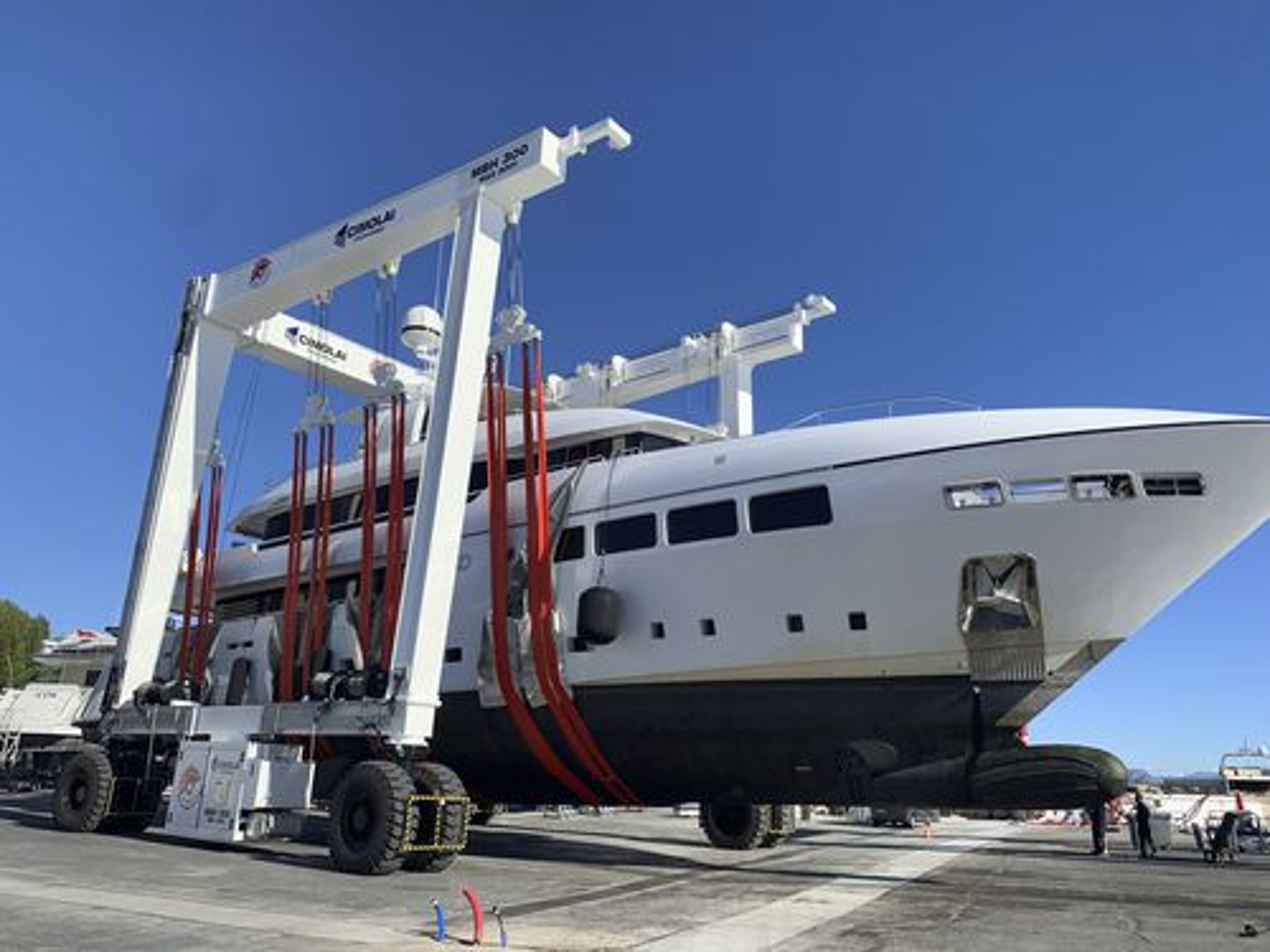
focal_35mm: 26
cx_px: 635
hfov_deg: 67.3
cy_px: 476
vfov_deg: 53.1
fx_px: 954
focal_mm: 4.25
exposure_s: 1/2364
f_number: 1.8
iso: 25
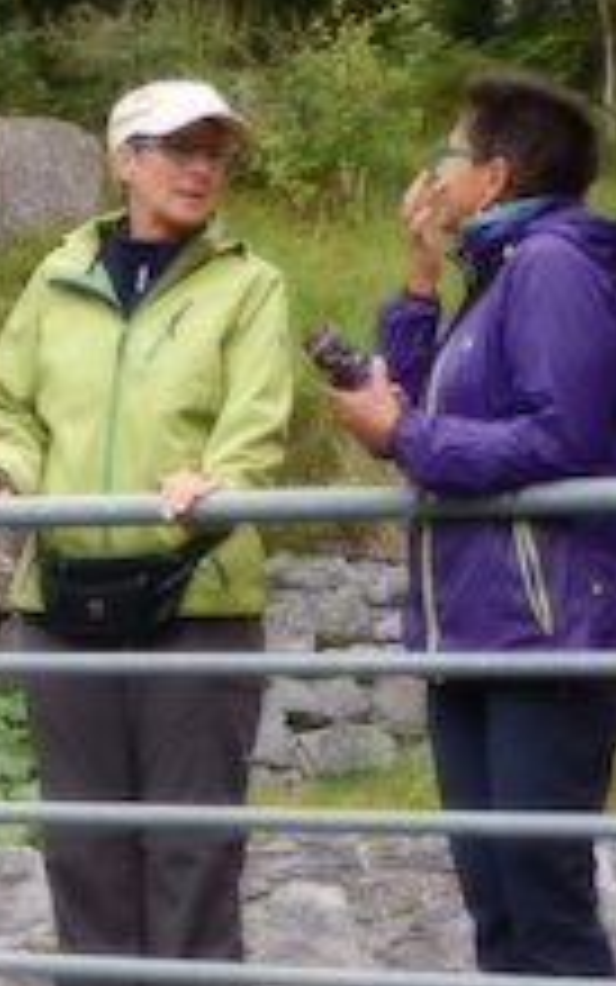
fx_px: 4053
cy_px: 567
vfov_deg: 13.8
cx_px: -436
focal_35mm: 151
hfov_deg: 8.4
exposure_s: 1/80
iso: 125
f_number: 4.3
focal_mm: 9.2
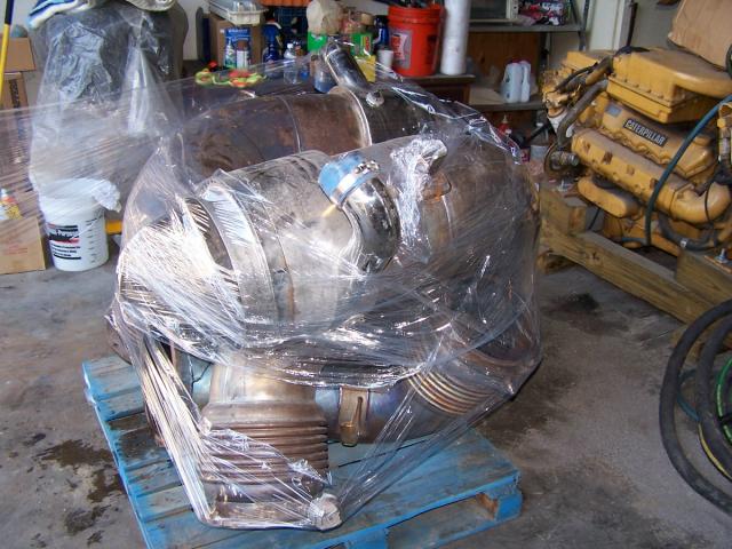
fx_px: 804
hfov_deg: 49.0
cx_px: 366
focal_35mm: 38
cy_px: 274
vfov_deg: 37.7
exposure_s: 1/60
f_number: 2.8
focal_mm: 6.3
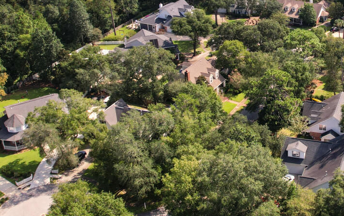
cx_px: 297
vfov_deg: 22.3
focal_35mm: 57
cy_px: 32
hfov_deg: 34.1
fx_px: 535
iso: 100
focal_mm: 8.38
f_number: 2.8
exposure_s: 1/40
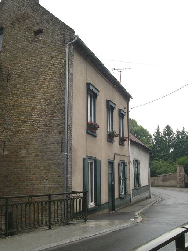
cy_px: 126
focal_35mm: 38
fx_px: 275
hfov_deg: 37.7
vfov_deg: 49.0
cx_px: 94
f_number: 7.6
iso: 100
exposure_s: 1/108
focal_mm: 8
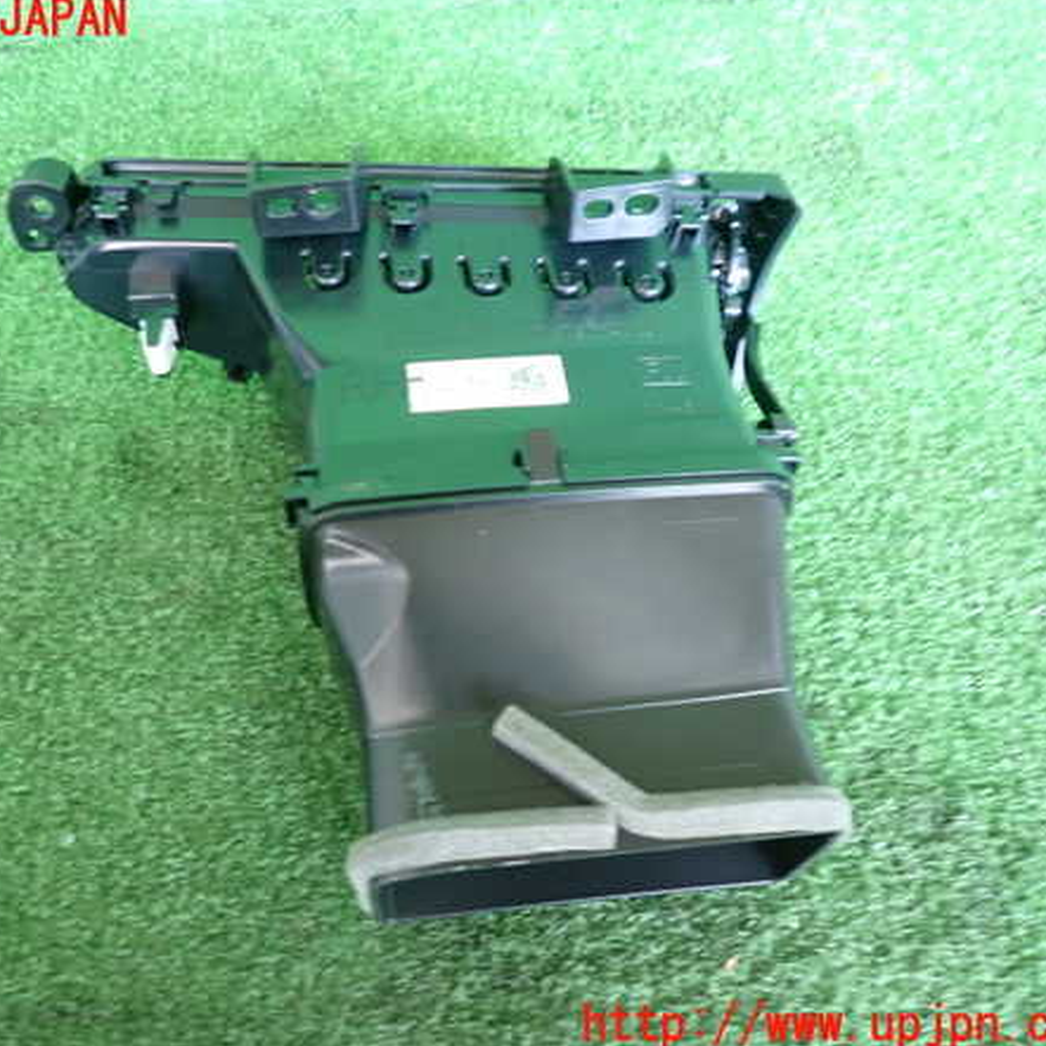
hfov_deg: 53.6
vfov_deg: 54.0
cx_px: 407
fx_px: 1026
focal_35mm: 30
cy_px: 523
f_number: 2
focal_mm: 4.5
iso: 320
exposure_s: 1/30
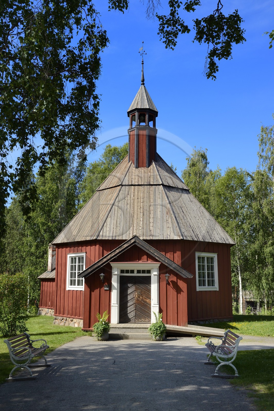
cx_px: 137
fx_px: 400
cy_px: 206
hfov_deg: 37.8
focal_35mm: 35
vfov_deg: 54.5
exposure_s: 1/250
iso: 200
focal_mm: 35
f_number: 10
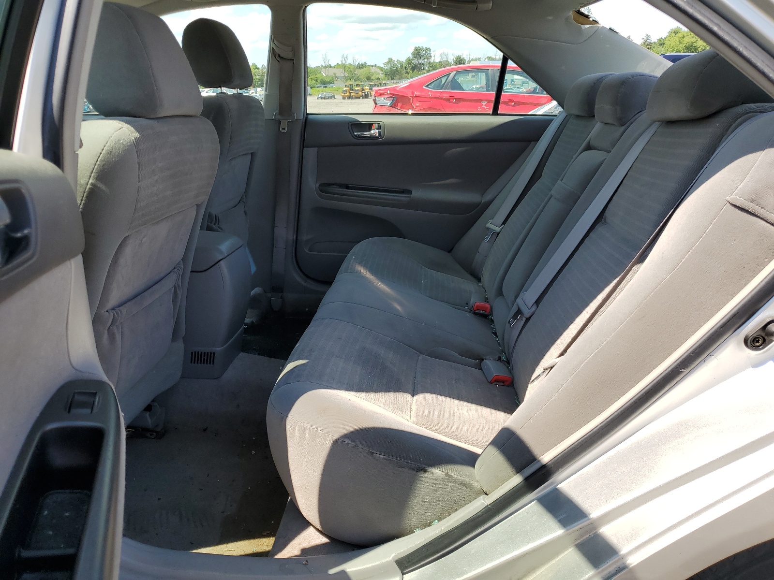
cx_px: 387
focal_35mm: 26
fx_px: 581
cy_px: 290
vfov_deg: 53.1
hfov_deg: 67.3
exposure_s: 1/1000
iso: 50
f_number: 1.5
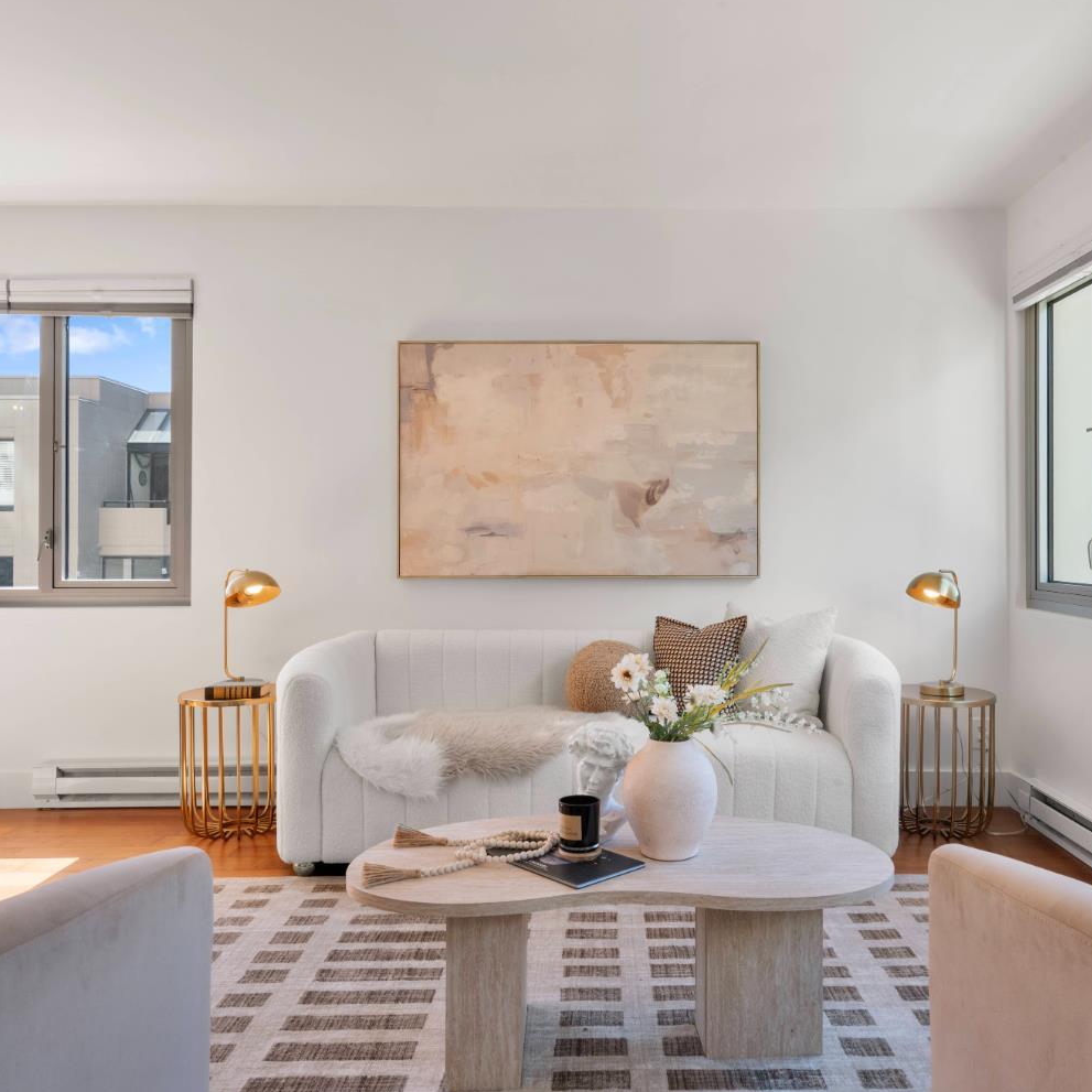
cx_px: 613
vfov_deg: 59.1
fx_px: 964
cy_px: 544
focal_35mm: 27
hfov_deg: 58.9
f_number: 16
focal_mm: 21
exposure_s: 1/8
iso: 320
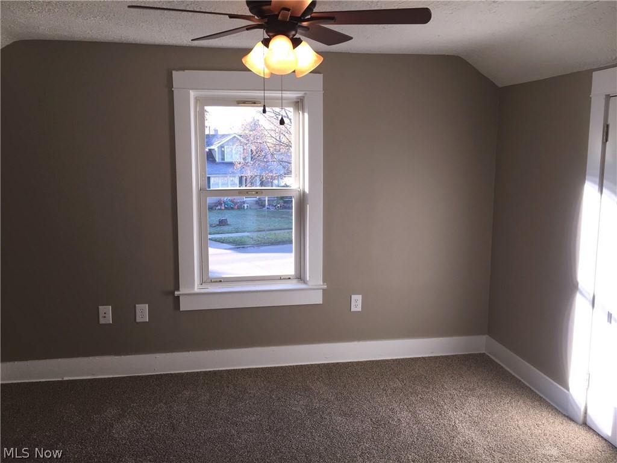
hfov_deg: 61.7
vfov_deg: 48.2
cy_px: 232
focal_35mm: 29
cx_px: 308
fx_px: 517
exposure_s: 1/120
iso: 40
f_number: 2.2
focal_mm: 4.15
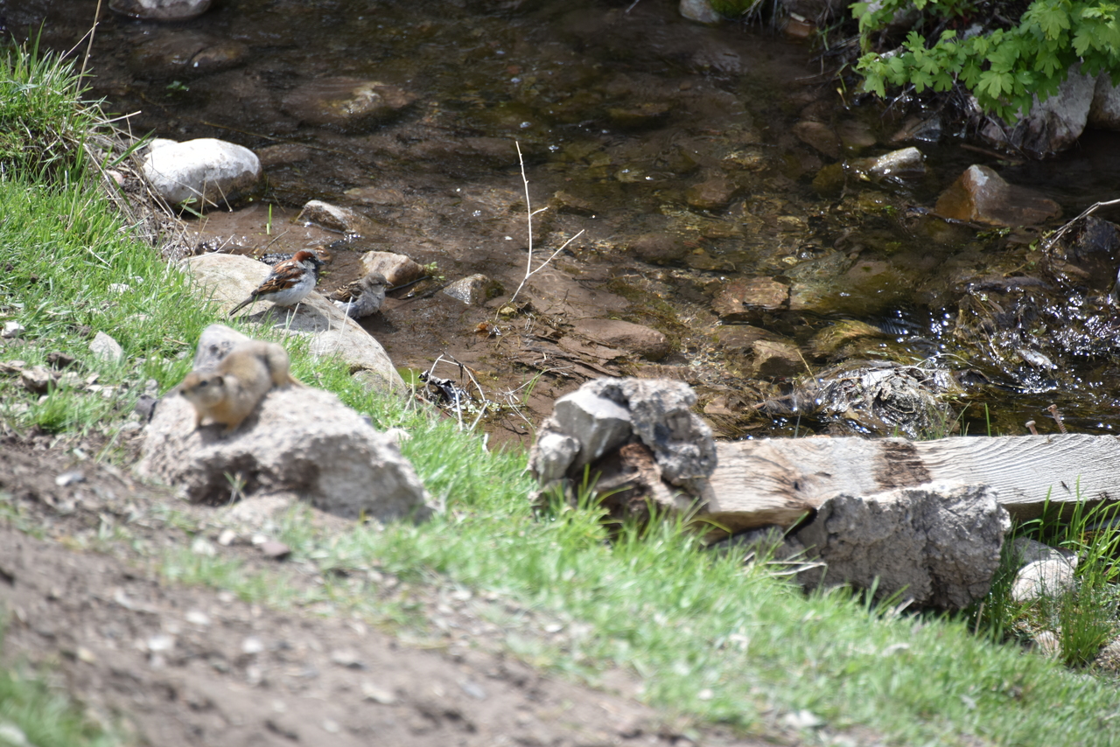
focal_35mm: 300
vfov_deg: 4.6
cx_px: 560
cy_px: 374
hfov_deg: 6.9
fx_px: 9335
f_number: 5.6
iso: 280
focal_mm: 300
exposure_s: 1/640
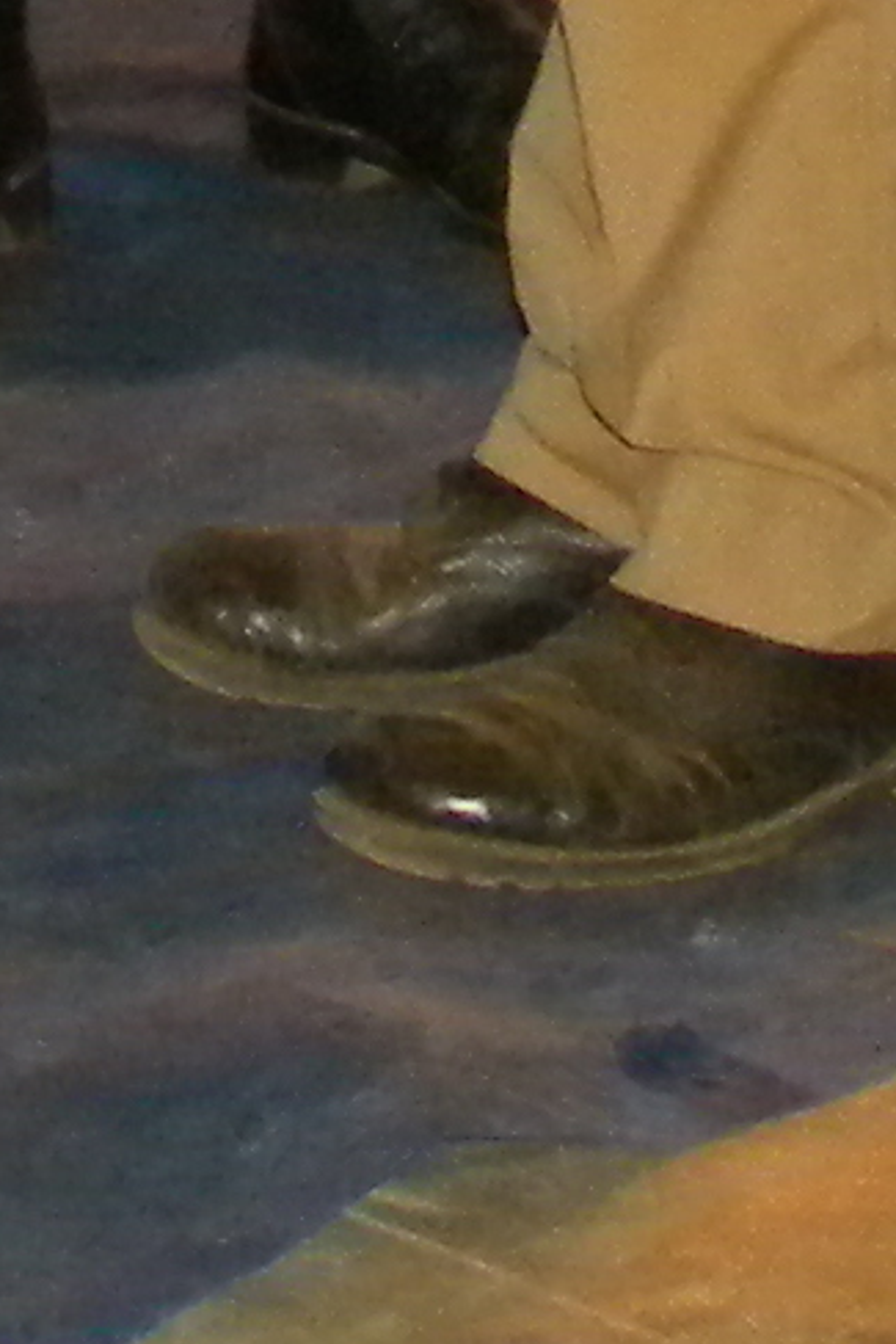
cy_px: -1708
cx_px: -1773
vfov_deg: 8.7
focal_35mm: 218
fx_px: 8132
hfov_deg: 5.9
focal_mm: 5
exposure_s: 1/26
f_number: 3.5
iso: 400
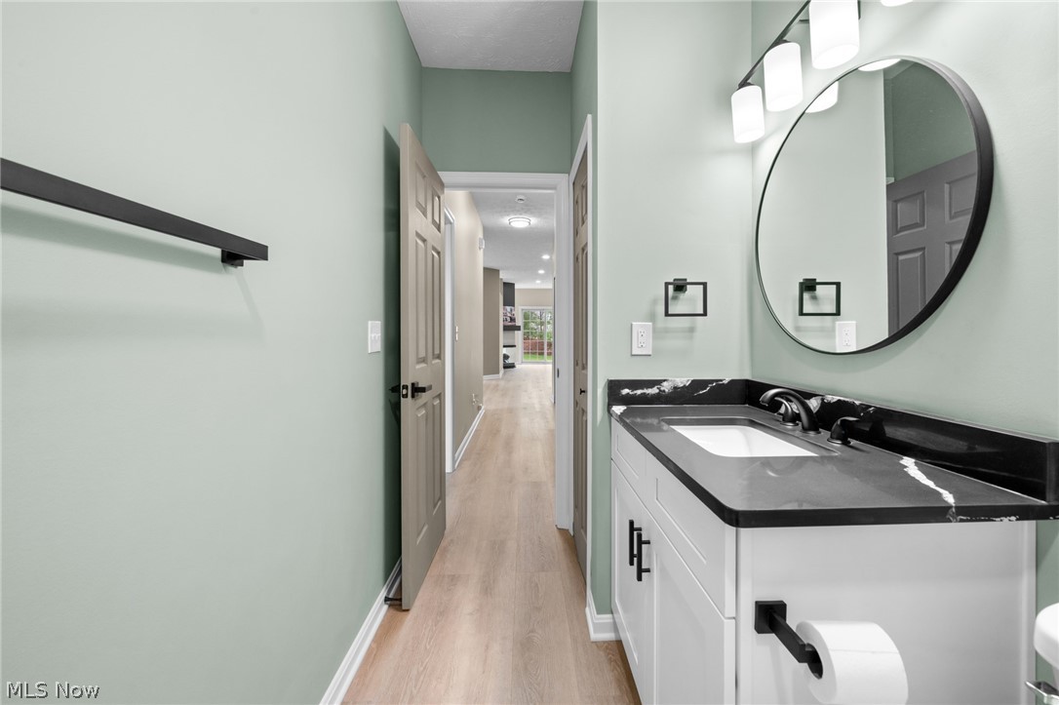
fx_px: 382
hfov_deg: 108.4
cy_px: 352
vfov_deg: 85.4
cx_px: 530
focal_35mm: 13
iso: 250
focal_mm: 13
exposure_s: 1/2.5
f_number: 9
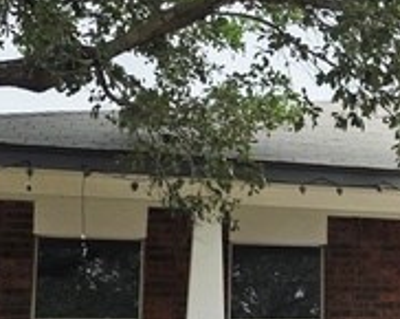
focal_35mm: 79
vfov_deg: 19.3
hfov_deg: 23.0
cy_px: 231
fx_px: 934
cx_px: 415
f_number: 1.7
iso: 80
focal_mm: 6.3
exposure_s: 1/2500
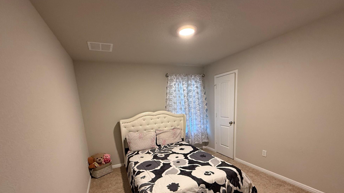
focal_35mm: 16
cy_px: 130
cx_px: 171
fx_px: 146
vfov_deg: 65.2
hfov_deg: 99.4
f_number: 2.2
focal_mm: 2.22
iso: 320
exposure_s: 1/60
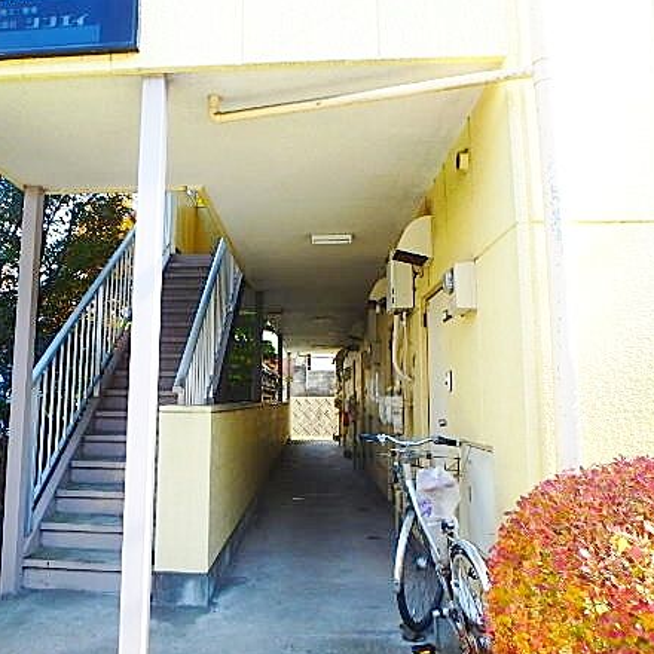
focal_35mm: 27
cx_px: 269
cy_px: 327
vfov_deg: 59.1
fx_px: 577
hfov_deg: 58.7
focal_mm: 3.7
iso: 125
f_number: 3.5
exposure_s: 1/100
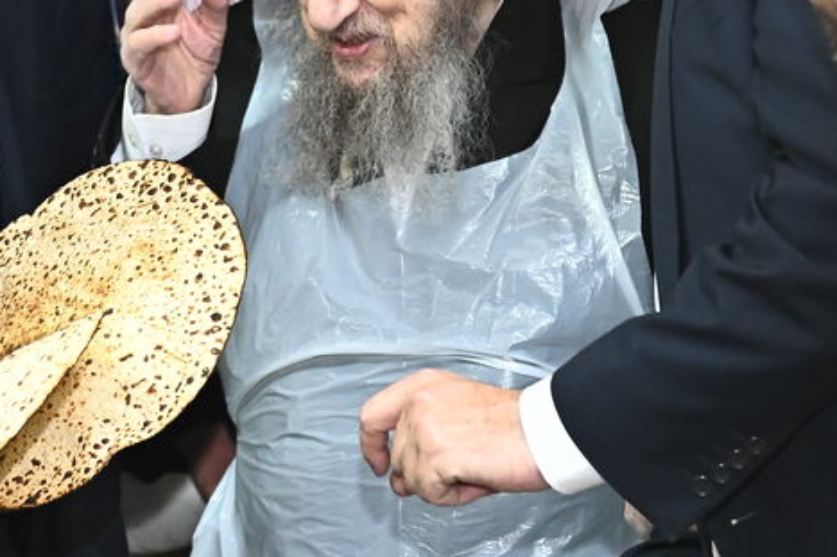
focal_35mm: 186
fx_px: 4323
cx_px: 72
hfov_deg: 11.0
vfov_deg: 7.3
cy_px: 9
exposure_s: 1/200
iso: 2500
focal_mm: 62
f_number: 3.2
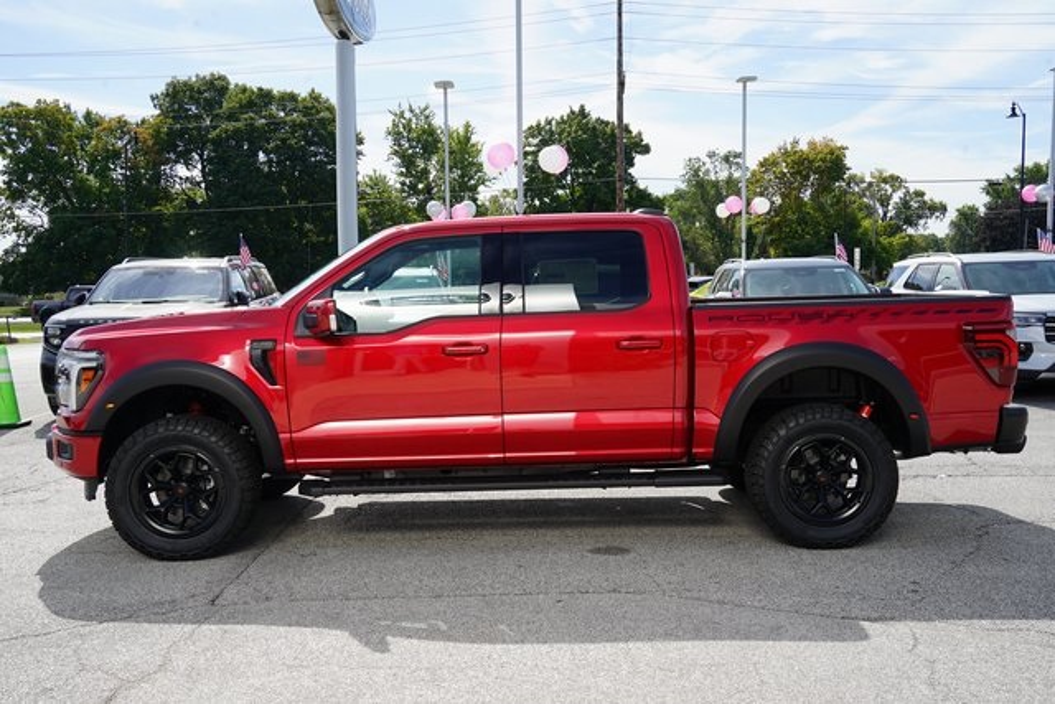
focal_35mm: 38
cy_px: 352
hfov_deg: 50.7
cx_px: 528
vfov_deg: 35.1
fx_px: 1114
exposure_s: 1/80
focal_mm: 38
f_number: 13
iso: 100
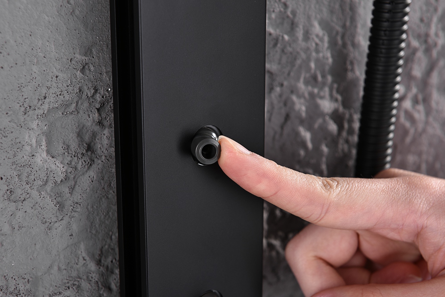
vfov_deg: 19.5
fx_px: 865
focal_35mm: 70
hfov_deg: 28.8
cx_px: 222
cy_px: 148
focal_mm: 70
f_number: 11
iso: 160
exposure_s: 1/160
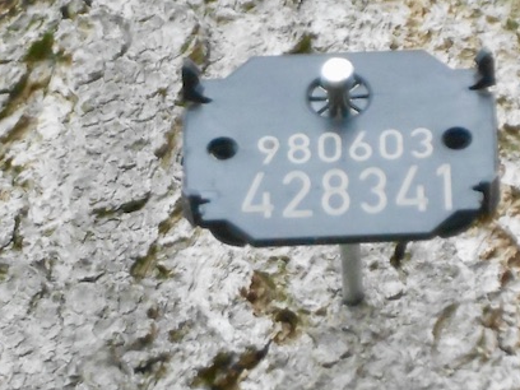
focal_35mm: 489
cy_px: 199
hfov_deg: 4.1
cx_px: 349
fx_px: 7346
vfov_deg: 3.0
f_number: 6.5
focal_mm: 27.6
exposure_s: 1/250
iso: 640
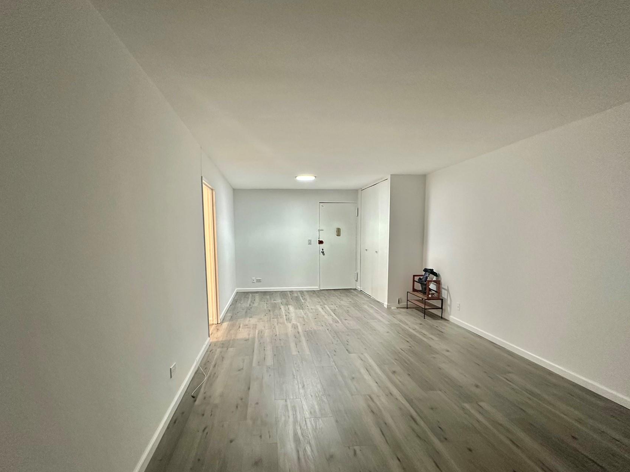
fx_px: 309
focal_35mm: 17
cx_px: 303
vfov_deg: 74.4
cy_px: 266
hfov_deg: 91.0
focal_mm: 2.22
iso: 250
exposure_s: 1/60
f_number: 2.2
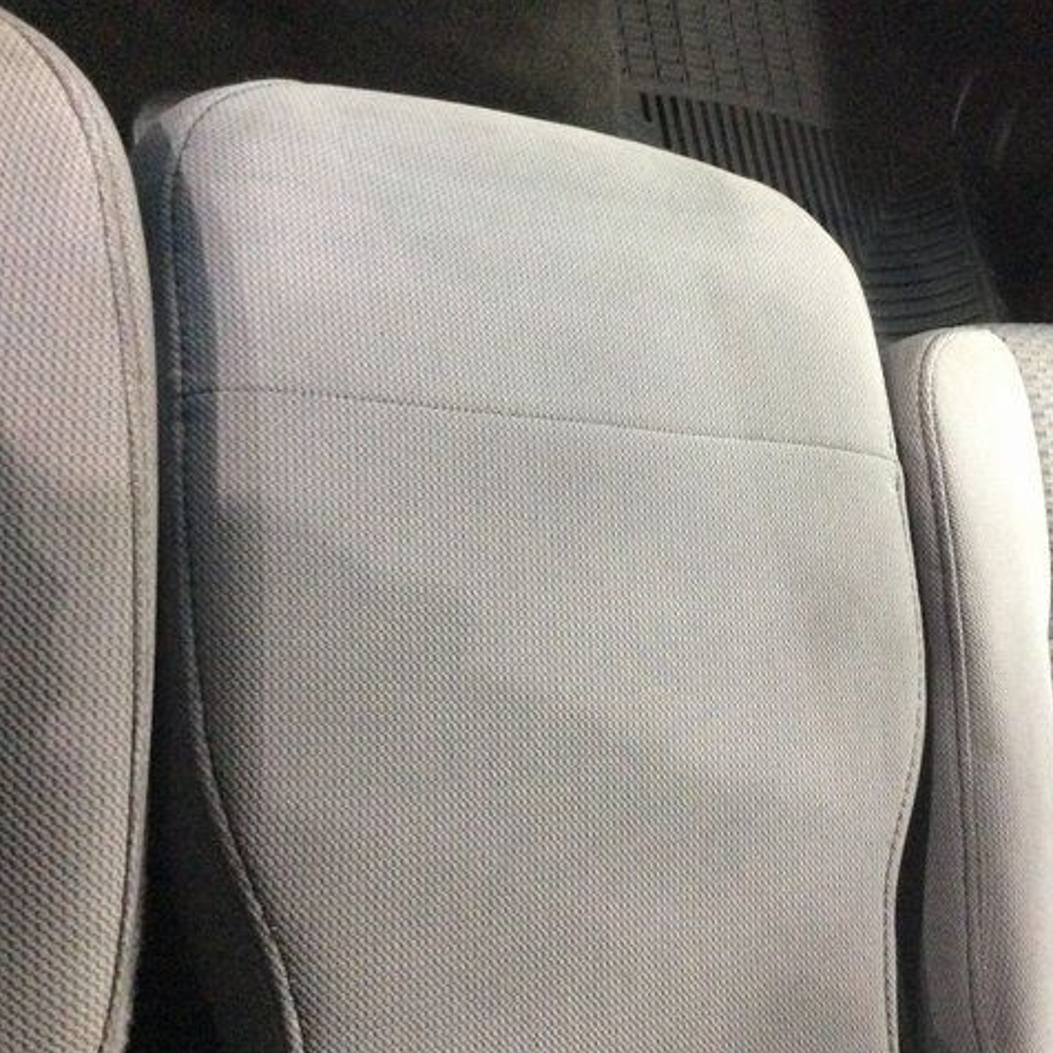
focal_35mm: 38
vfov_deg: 43.9
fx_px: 1308
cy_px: 526
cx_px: 637
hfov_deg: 43.6
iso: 320
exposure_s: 1/15
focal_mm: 3.3
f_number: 2.4
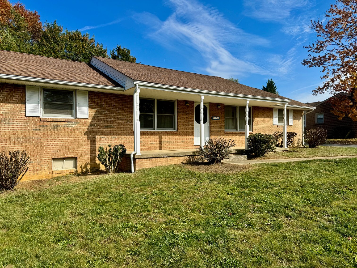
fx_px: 248
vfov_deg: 56.8
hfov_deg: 71.6
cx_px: 178
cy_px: 134
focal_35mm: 24
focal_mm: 6.76
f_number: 1.78
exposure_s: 1/4950
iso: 80
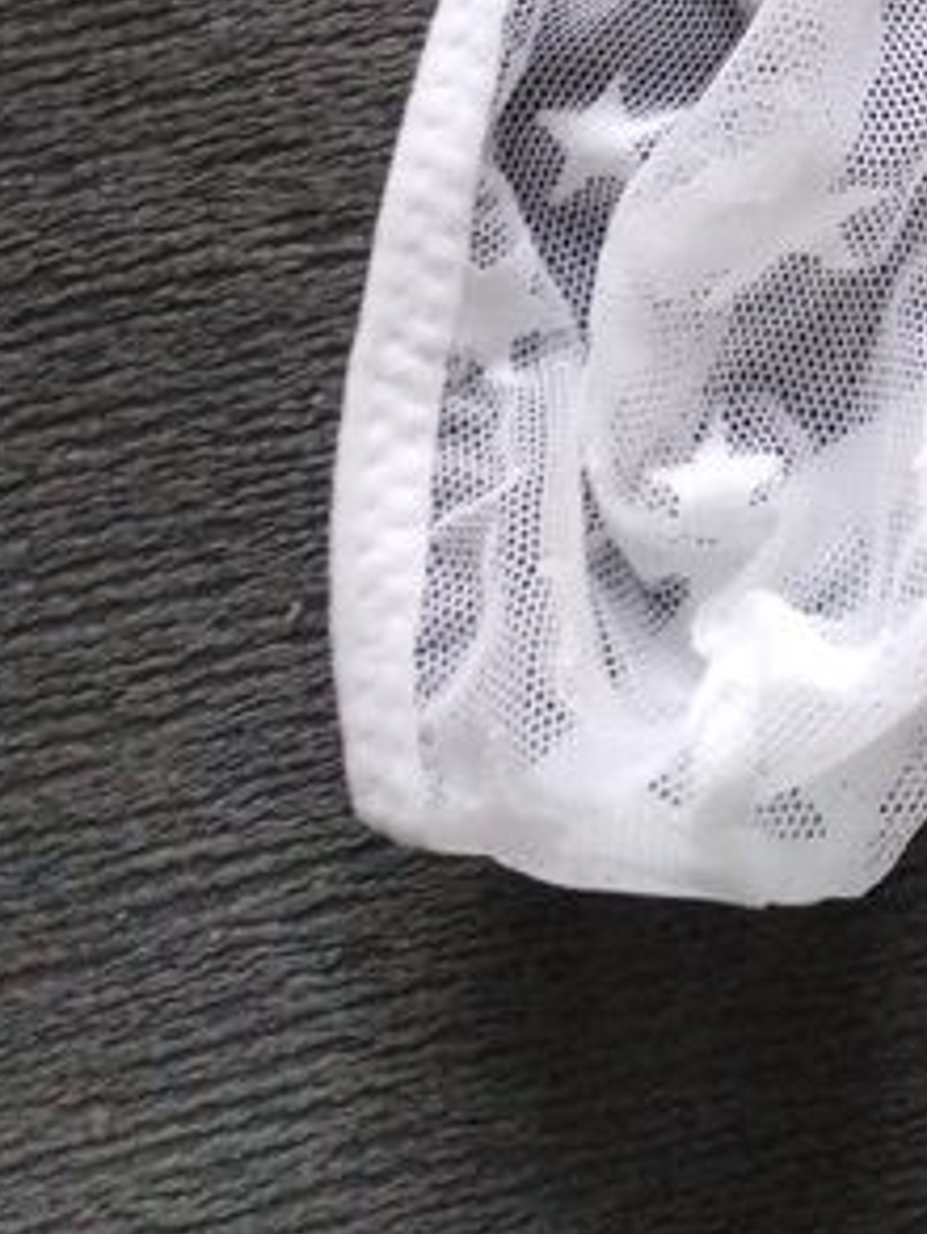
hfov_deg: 14.8
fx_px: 3532
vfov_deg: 17.7
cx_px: 843
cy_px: -623
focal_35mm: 99
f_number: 1.8
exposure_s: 1/24
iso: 767
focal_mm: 4.75
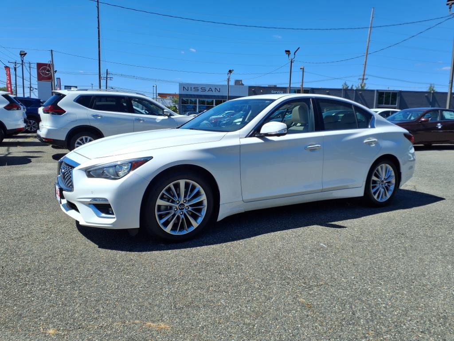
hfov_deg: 65.3
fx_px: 354
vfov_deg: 51.4
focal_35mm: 27
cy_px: 170
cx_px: 227
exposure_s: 1/2500
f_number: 1.9
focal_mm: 3.58
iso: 40
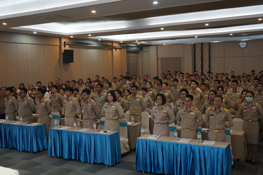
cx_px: 132
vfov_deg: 35.0
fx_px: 277
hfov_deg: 50.7
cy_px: 88
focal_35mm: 38
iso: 800
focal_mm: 38
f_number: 4
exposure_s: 1/50
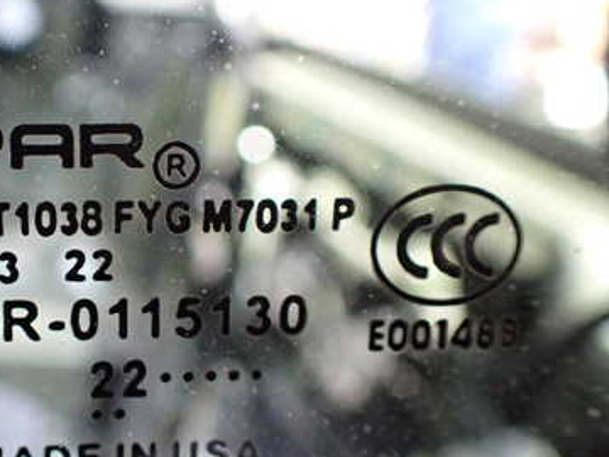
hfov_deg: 36.8
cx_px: 117
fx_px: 880
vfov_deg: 29.1
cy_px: 249
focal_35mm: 50
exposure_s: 1/125
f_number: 2.3
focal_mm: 5.4
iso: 500
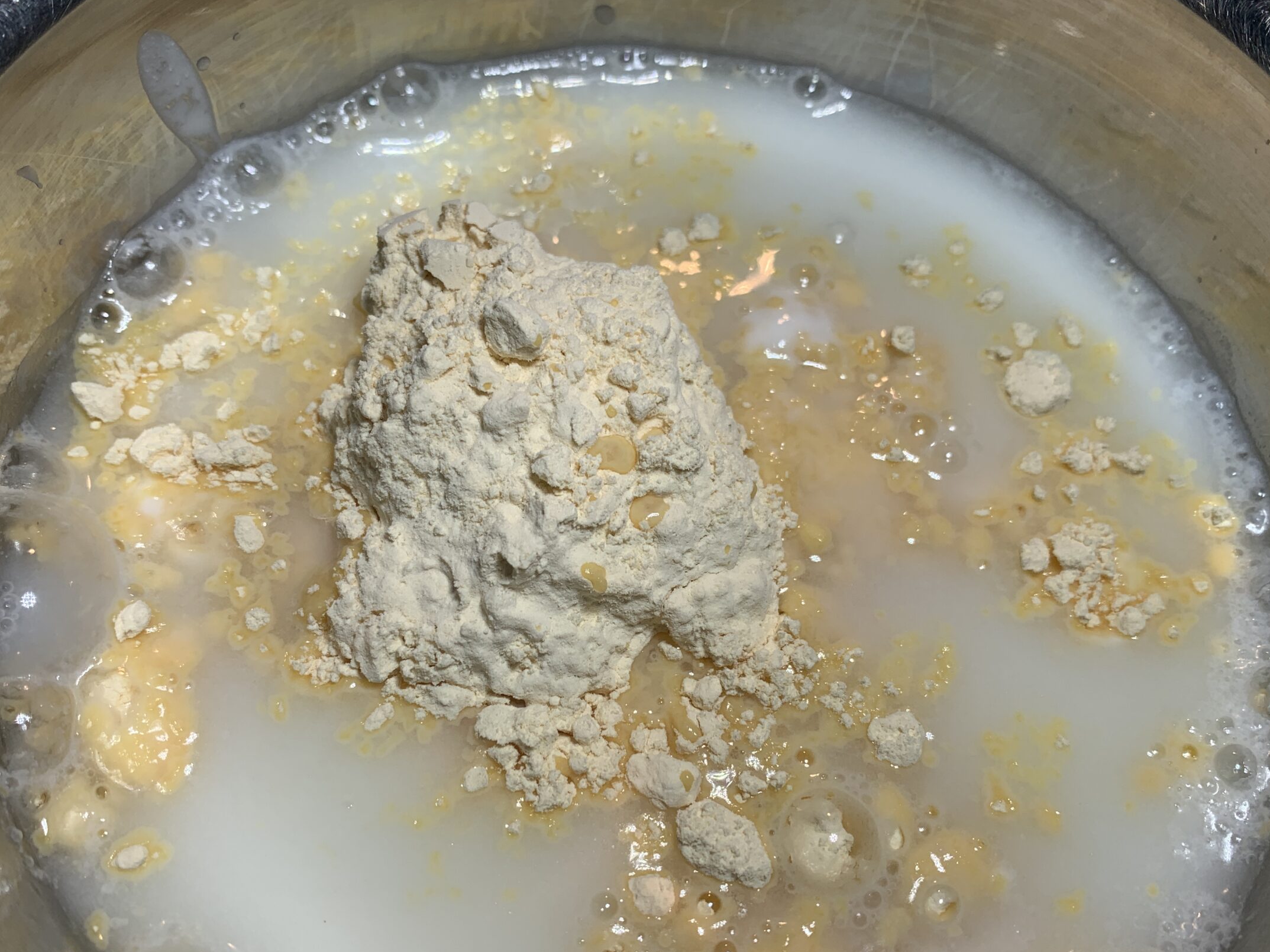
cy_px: 519
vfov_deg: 45.4
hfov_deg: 58.4
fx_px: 1137
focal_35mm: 31
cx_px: 625
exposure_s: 1/474
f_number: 1.8
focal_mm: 4.25
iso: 25
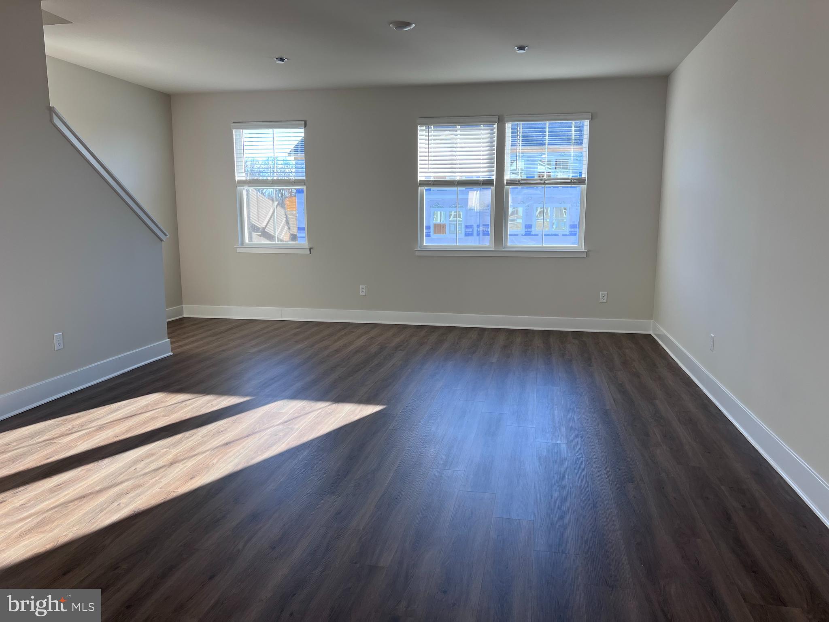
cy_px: 311
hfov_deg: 67.3
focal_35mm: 26
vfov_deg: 53.1
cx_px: 414
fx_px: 623
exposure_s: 1/194
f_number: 1.5
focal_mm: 5.7
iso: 40
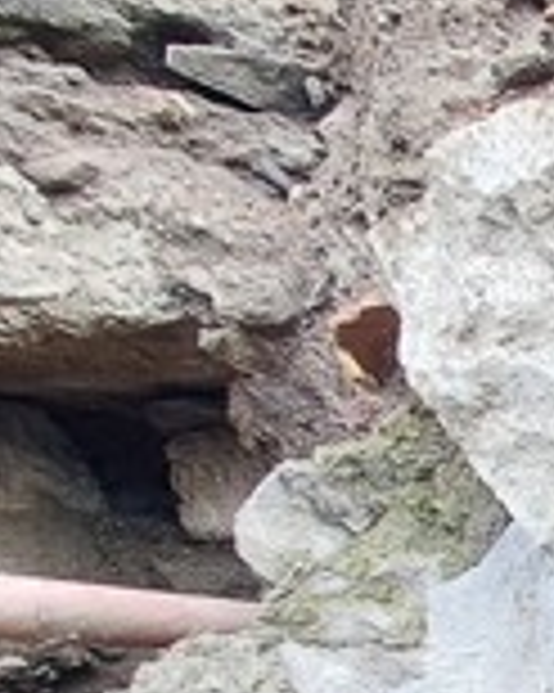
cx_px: 1540
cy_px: 1006
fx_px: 1251
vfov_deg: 24.8
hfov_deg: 12.7
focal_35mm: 61
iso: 50
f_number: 2.2
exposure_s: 1/50
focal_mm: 1.74
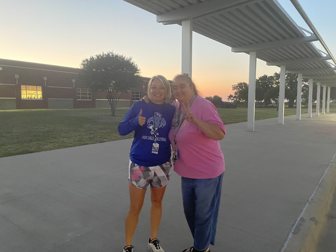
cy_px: 126
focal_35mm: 26
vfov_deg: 53.1
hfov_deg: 67.3
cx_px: 168
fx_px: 252
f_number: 1.6
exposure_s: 1/30
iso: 800
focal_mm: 4.2
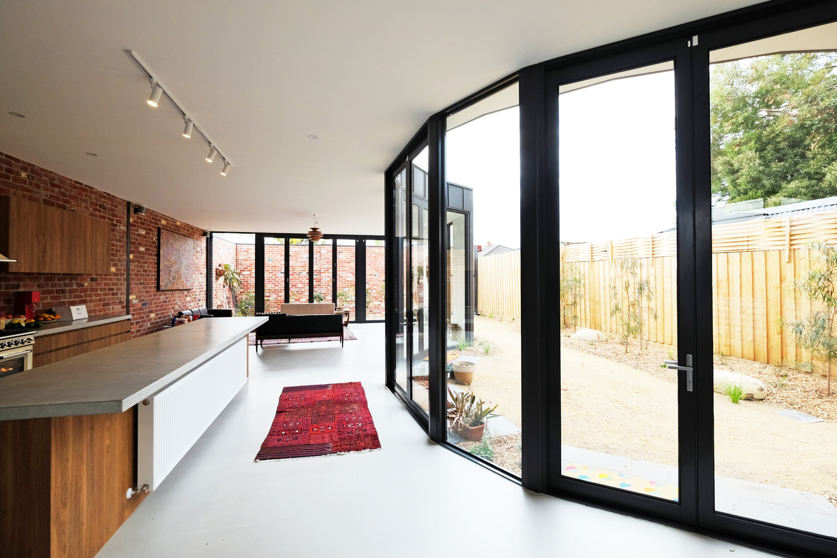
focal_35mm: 15
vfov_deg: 77.3
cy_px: 279
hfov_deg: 100.4
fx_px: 349
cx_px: 418
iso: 250
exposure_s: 1/150
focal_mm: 10
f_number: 4
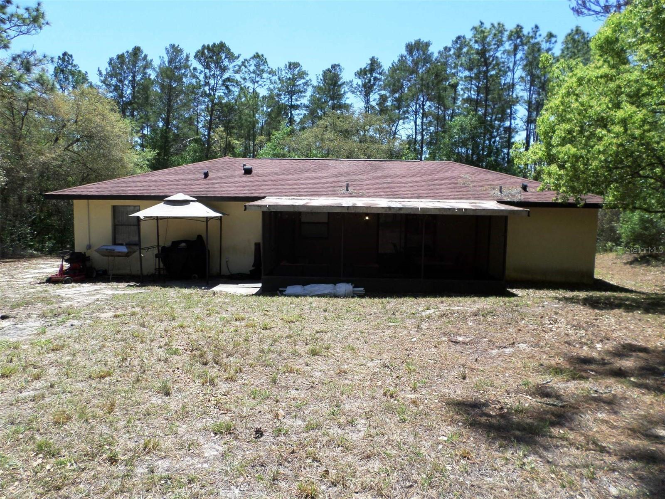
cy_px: 250
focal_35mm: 25
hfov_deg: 69.4
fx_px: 480
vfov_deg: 54.9
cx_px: 332
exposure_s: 1/750
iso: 80
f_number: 2.5
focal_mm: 4.5
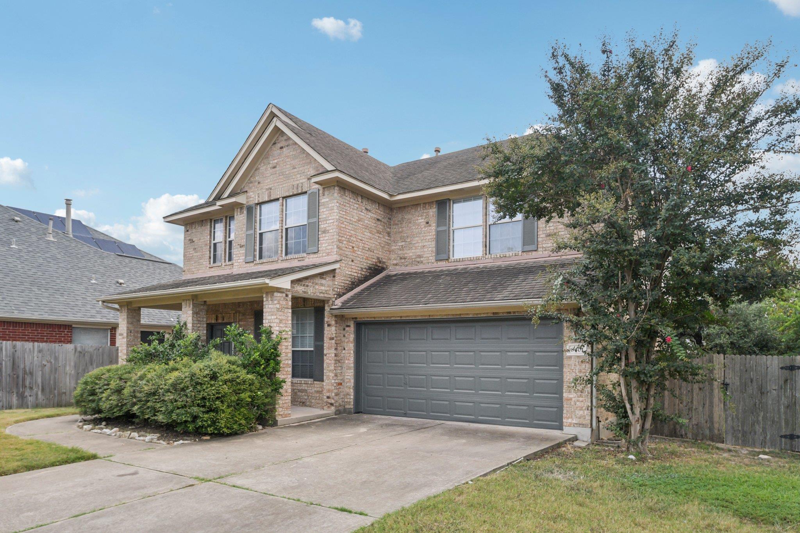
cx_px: 400
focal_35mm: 22
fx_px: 489
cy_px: 266
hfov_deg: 78.6
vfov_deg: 57.2
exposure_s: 1/250
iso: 400
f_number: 8
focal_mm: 15
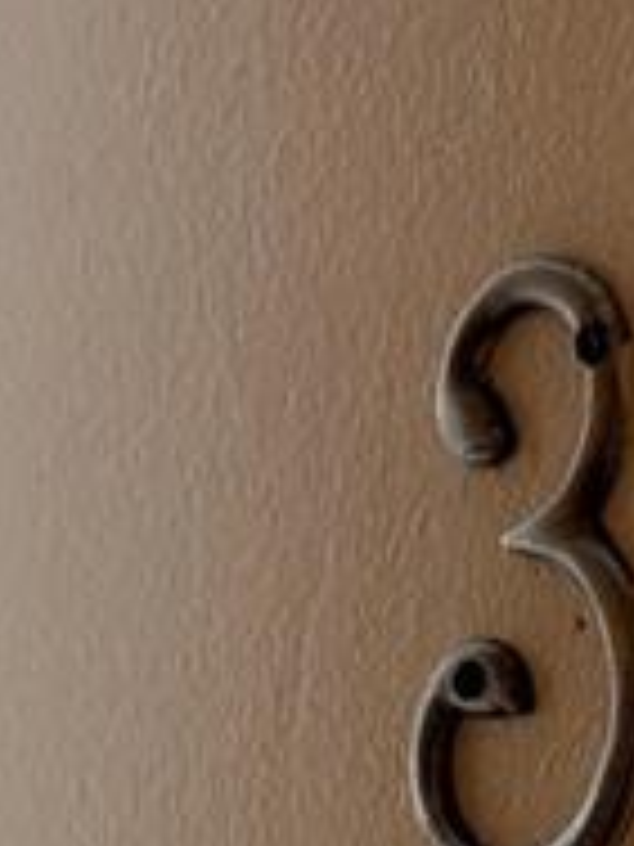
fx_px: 3736
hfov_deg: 9.7
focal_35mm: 153
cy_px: 1102
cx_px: 256
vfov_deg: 12.5
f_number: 1.78
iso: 250
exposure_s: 1/60
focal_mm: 6.76
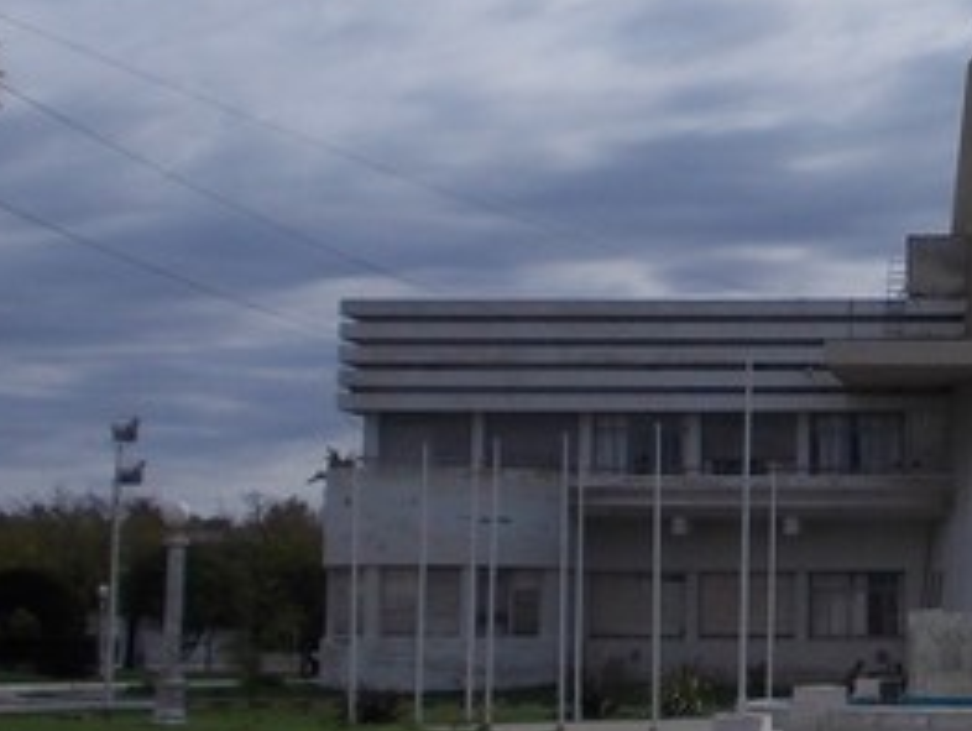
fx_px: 3120
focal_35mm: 111
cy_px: 186
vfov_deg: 13.3
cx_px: 1106
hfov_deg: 17.1
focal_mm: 5.3
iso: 80
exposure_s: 1/1000
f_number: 6.2
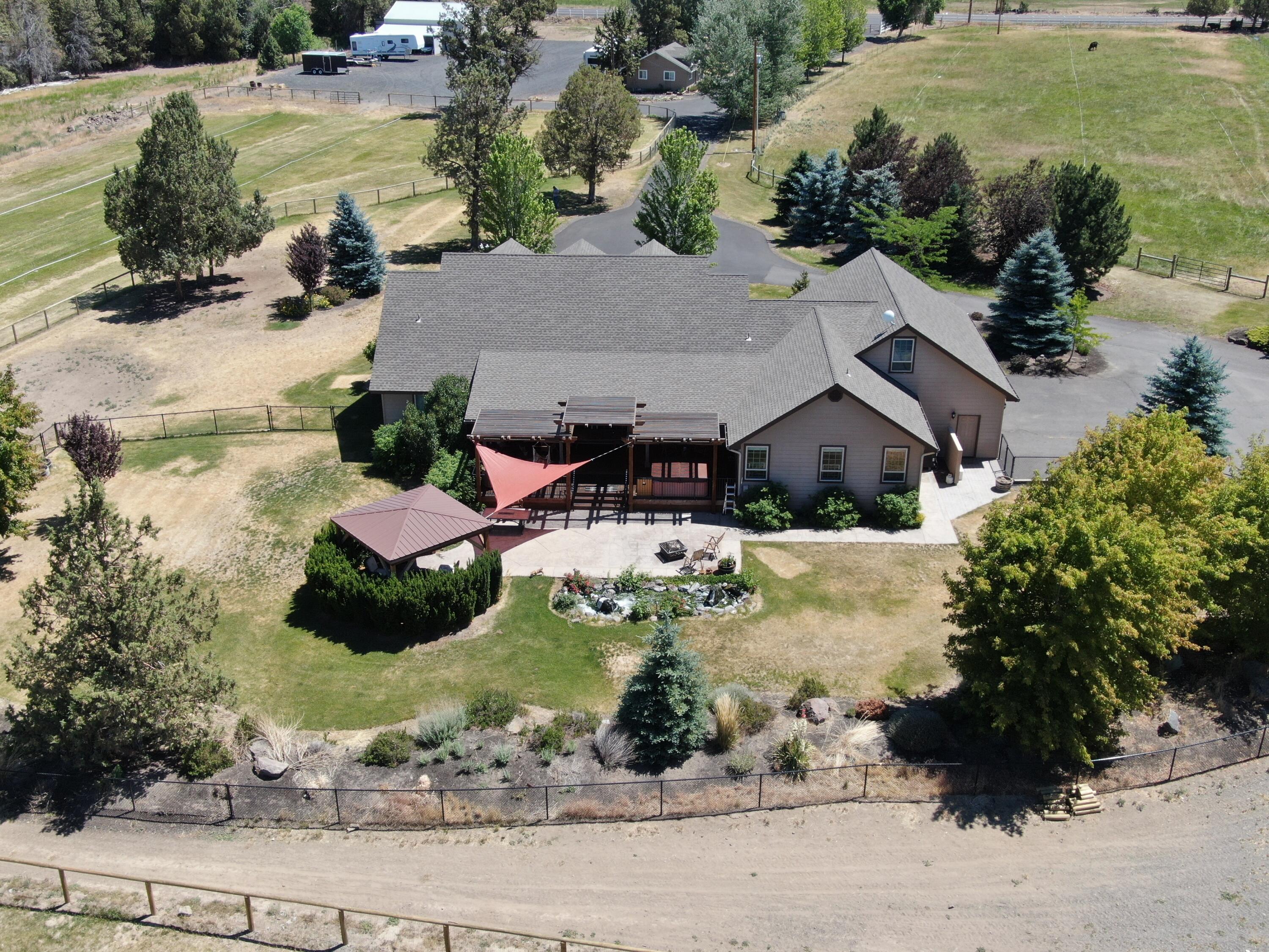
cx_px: 634
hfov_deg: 50.1
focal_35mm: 37
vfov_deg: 38.7
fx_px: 1356
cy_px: 476
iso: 100
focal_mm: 6.35
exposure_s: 1/500
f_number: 3.4
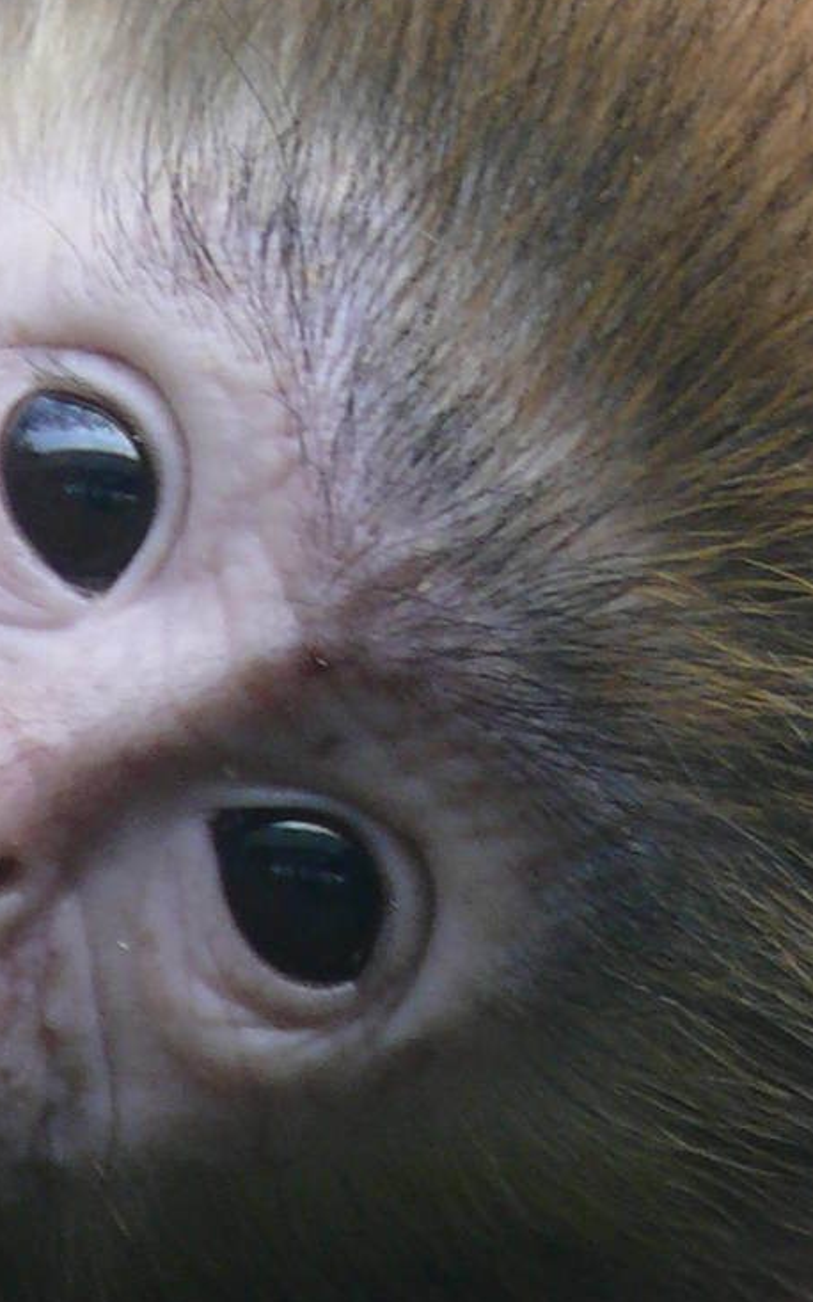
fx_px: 45067
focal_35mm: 1271
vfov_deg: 1.7
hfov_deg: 1.0
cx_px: 344
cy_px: 629
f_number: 3.6
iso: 100
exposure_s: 1/50
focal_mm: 65.1
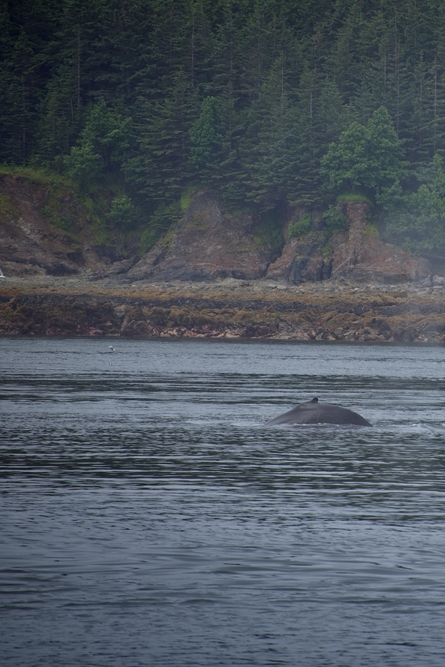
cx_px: 494
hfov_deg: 3.0
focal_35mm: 451
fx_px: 8362
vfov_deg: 4.6
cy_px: 334
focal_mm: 300
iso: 180
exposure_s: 1/640
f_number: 5.6
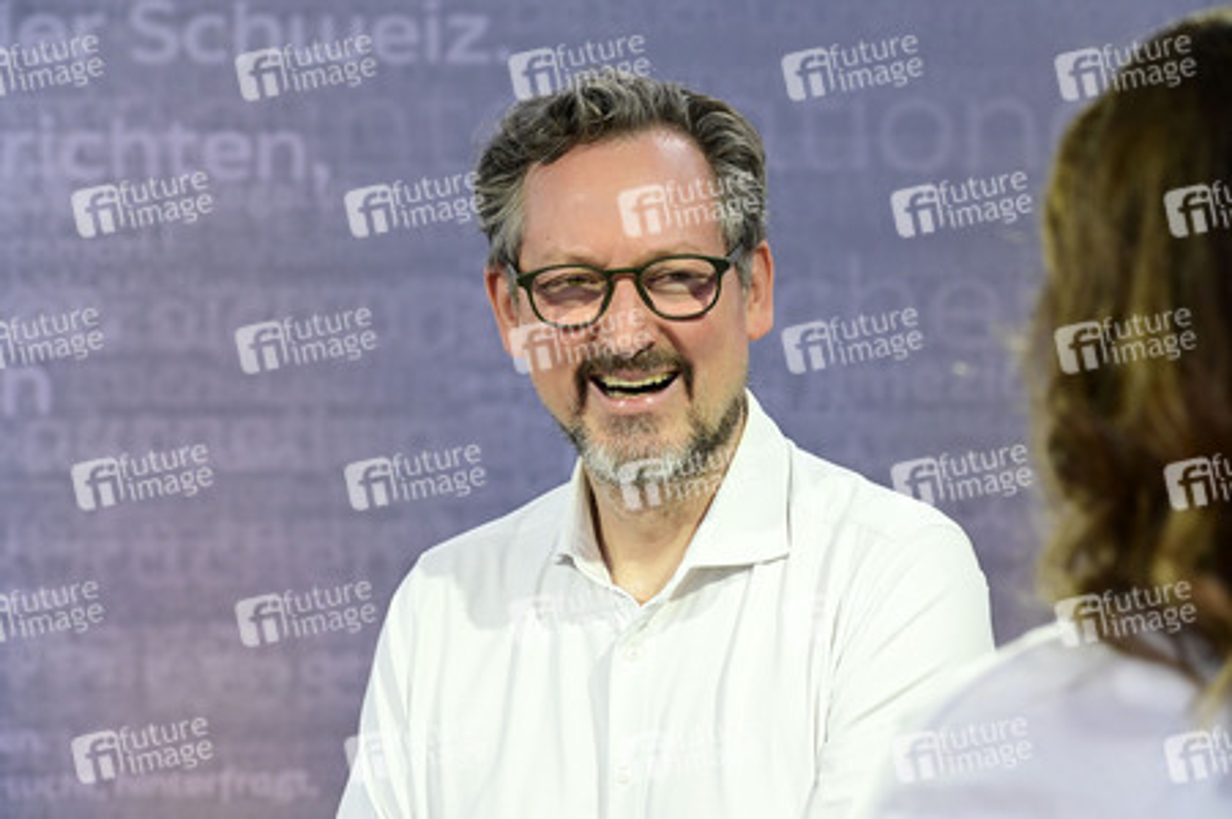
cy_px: 410
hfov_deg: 10.3
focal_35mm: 200
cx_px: 616
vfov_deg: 6.9
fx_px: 6839
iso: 1250
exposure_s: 1/320
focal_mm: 200
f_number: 9
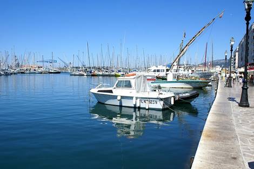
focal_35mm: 30
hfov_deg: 61.9
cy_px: 84
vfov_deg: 43.6
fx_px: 212
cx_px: 127
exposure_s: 1/160
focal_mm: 20
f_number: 10
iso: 100
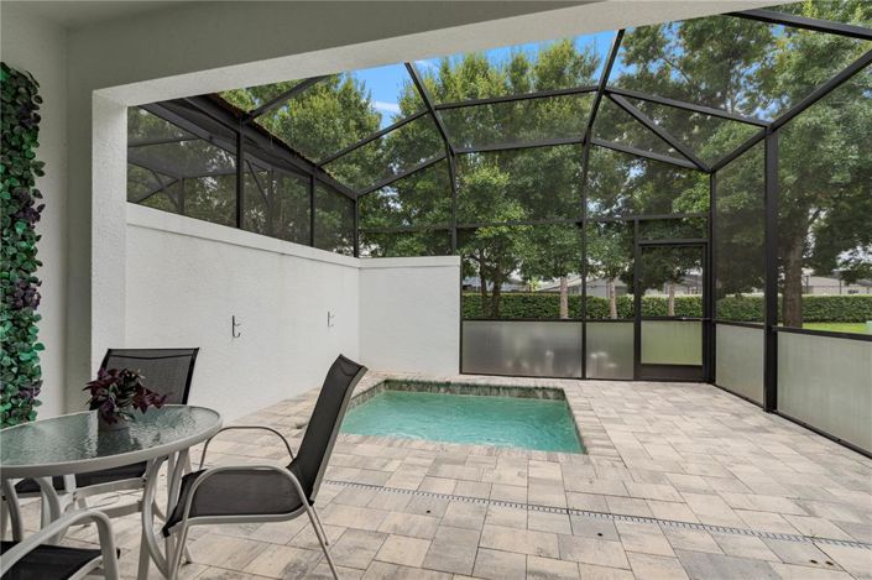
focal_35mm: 16
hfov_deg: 96.8
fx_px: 387
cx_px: 436
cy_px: 290
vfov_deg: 73.7
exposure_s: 1/100
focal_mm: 16
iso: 100
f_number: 5
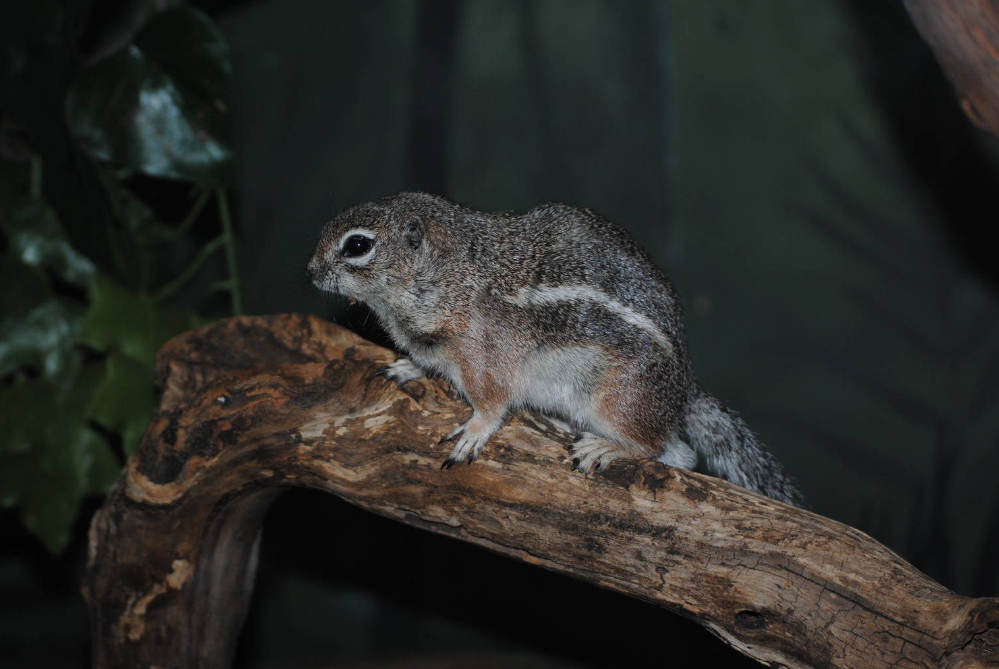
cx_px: 509
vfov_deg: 14.4
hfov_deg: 21.4
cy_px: 320
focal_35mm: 95
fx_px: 2640
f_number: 4.2
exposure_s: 1/60
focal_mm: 60
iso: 200
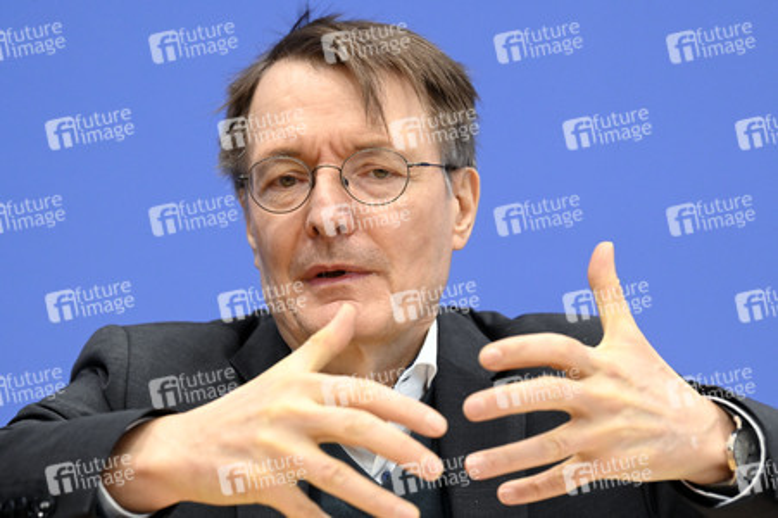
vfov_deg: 8.1
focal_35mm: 170
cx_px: 389
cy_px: 259
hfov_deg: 12.1
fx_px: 3671
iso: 5000
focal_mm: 170
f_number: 5.6
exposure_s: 1/500
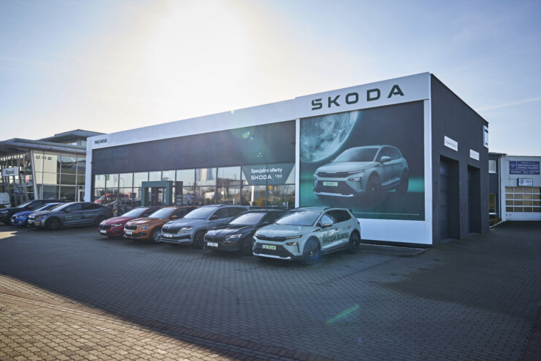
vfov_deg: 51.3
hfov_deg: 71.5
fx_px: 376
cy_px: 181
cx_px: 269
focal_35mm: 25
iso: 100
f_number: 5
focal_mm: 24
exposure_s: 1/200
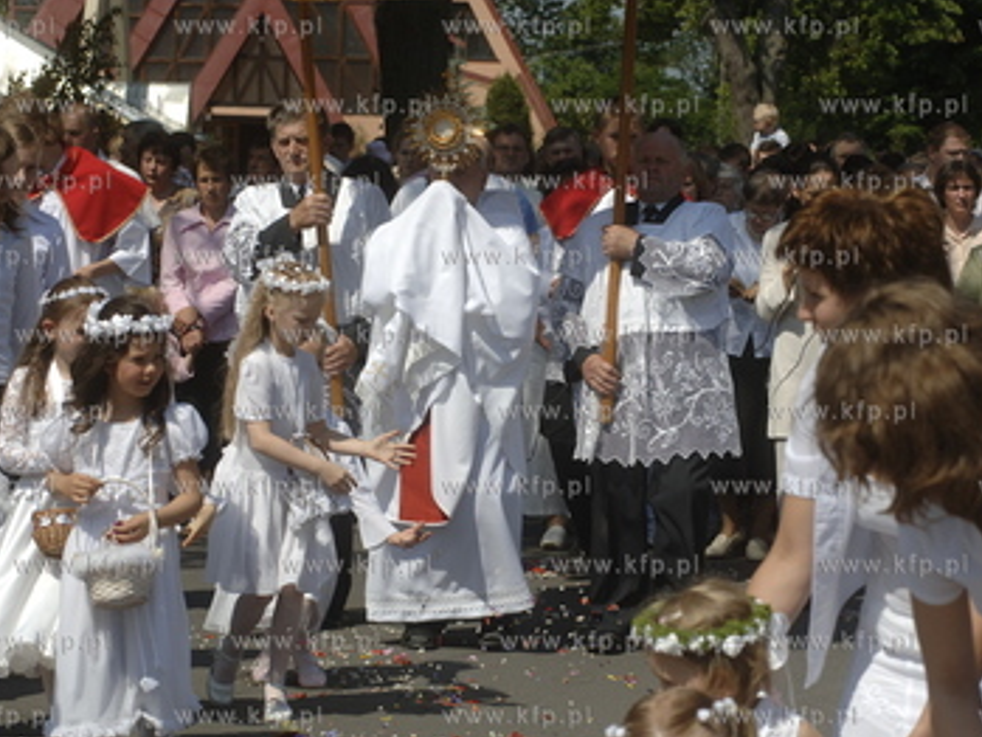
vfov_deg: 11.2
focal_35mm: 132
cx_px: 456
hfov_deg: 14.9
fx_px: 3746
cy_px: 371
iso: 400
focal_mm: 80
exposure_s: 1/1250
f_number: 9
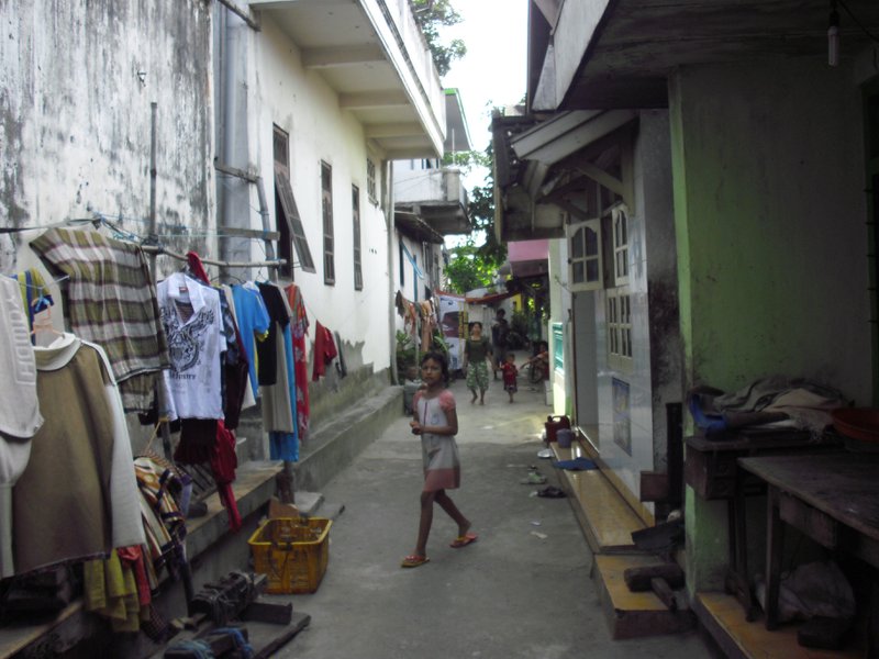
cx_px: 440
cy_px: 330
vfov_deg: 37.7
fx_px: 965
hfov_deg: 49.0
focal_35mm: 38
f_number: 2.8
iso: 100
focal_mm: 6.2
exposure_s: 1/320
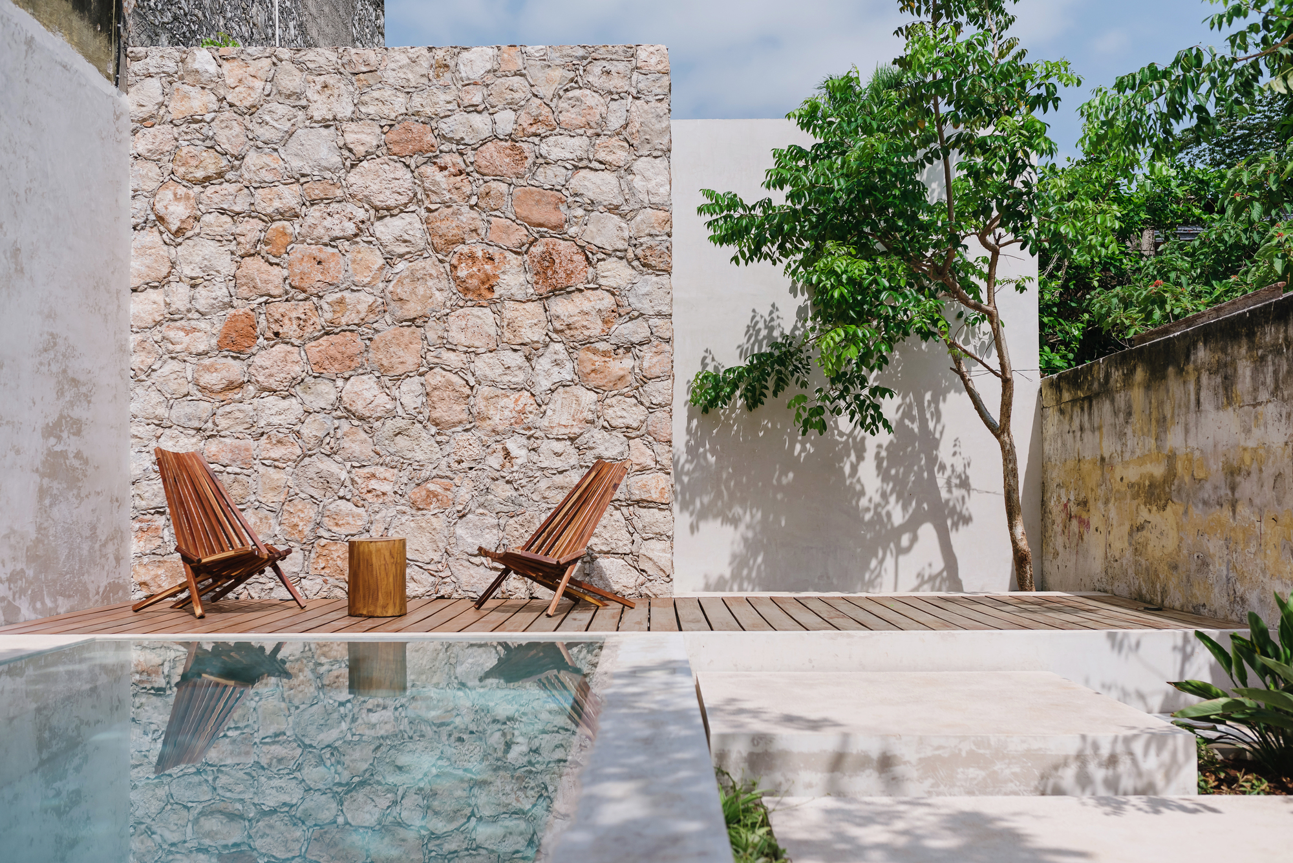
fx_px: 1257
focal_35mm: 35
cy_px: 432
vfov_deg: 37.9
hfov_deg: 54.4
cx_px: 646
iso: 200
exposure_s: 1/5000
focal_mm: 35
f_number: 3.5
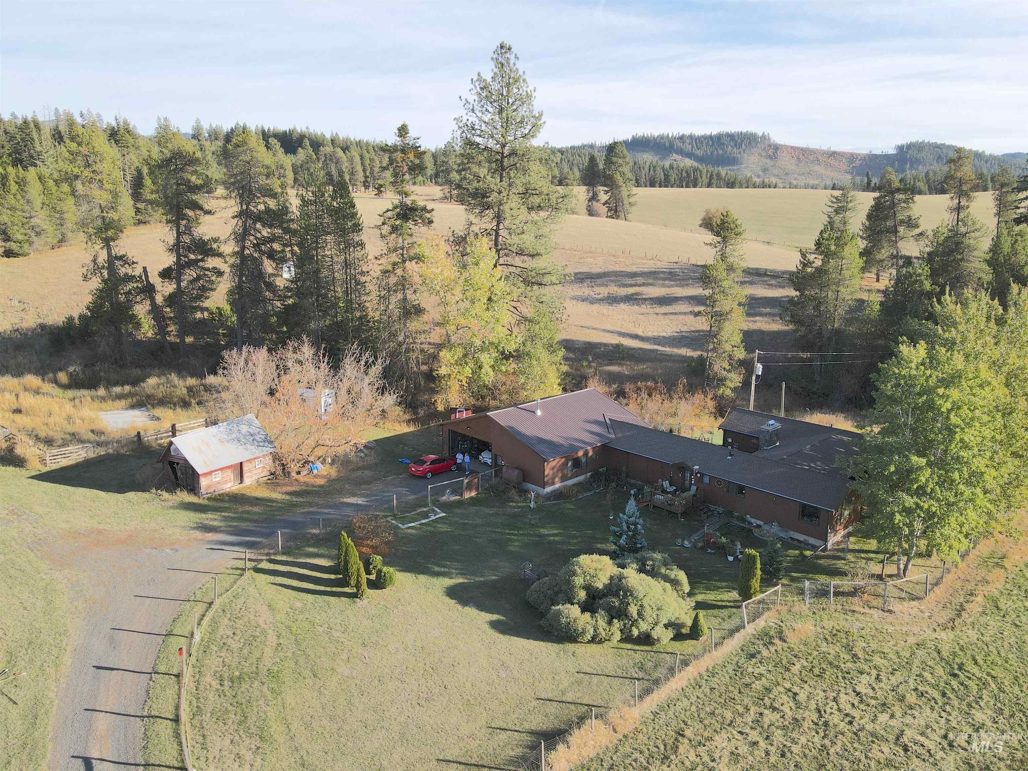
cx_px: 514
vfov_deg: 56.8
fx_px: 713
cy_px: 386
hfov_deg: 71.6
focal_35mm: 24
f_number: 2.8
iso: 100
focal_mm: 4.5
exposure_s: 1/350
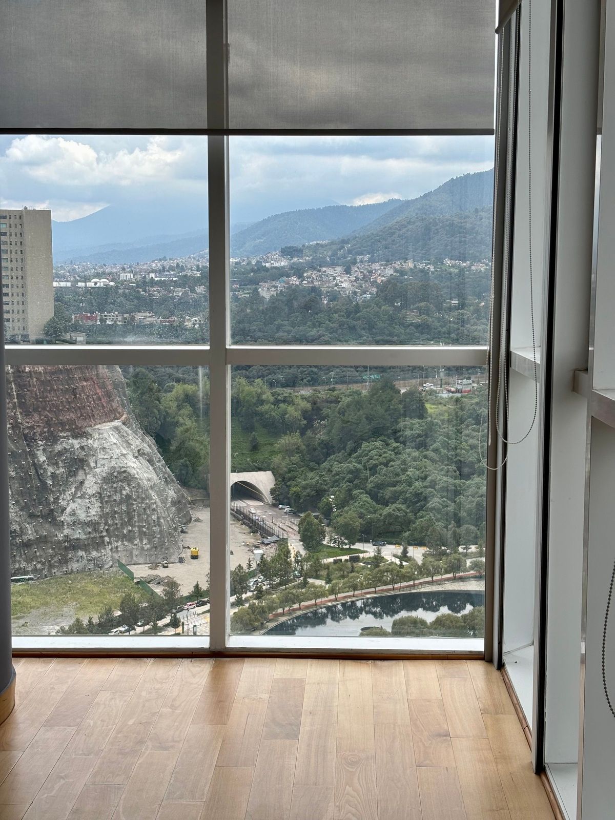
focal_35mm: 52
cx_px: 308
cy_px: 410
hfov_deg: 28.0
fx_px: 1232
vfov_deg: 36.8
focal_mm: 5.96
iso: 40
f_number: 1.6
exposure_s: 1/1724
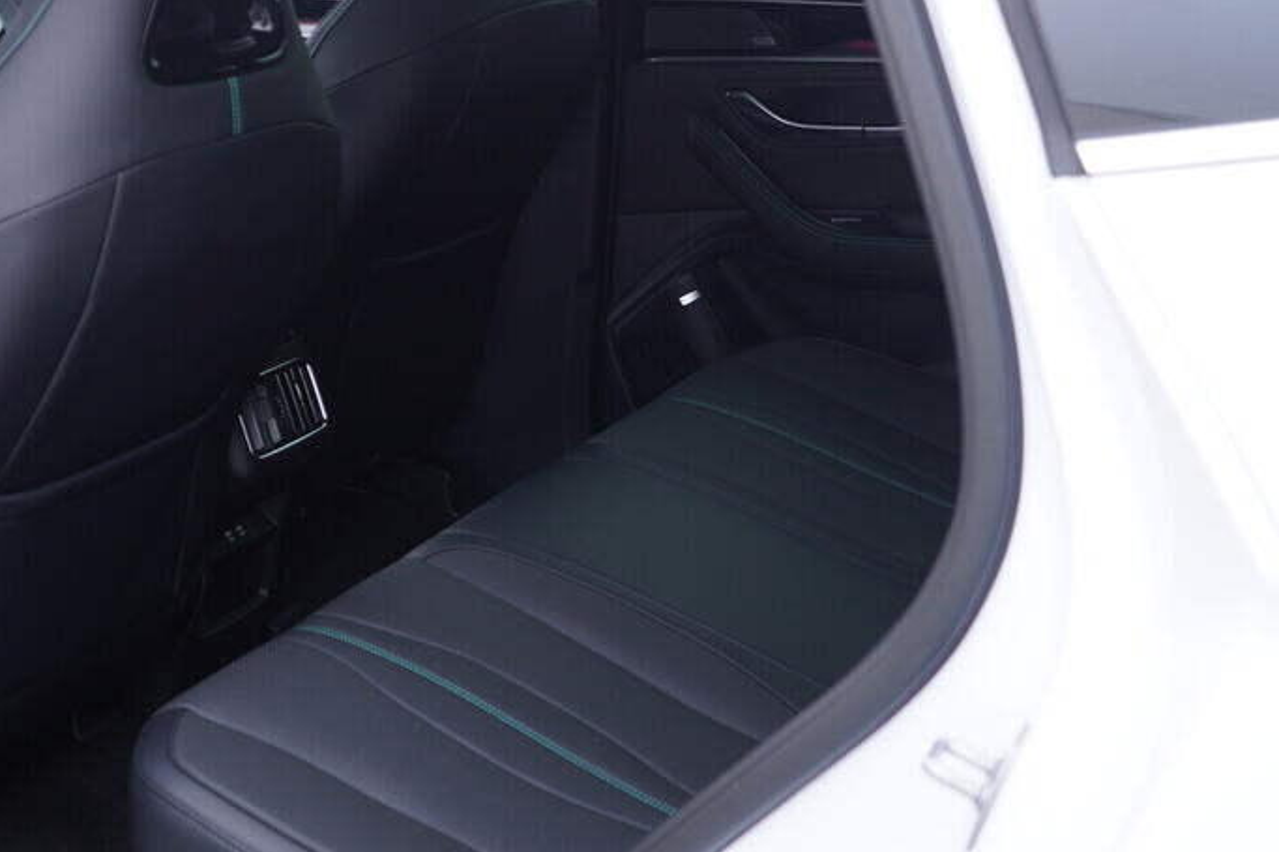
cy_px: 233
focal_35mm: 54
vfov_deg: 24.8
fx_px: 1918
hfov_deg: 36.0
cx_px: 322
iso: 125
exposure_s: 1/40
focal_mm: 24
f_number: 2.8
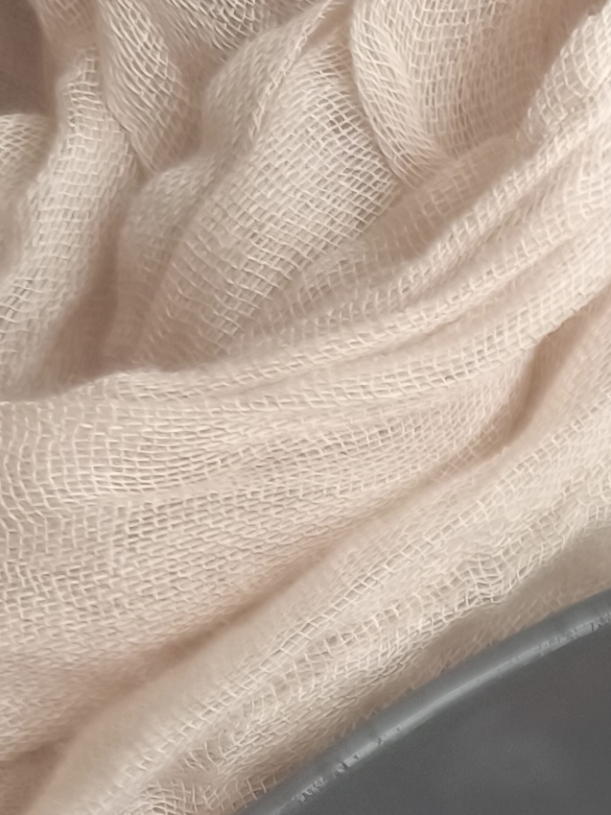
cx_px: 1123
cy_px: 1734
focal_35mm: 111
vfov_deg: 14.2
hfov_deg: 12.2
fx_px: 2612
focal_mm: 6.57
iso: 200
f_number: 1.6
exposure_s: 1/100
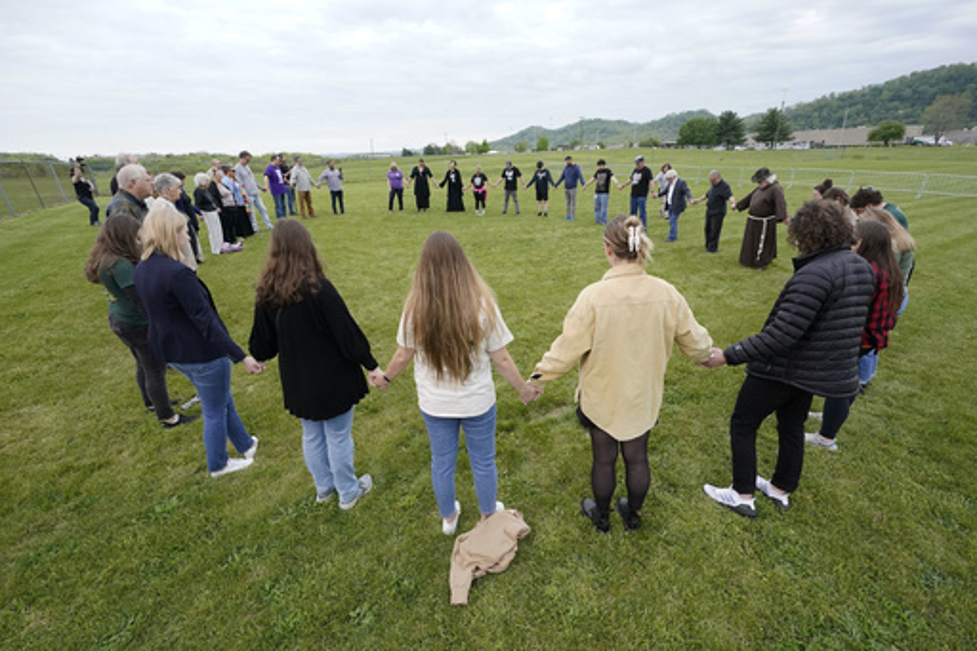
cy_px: 326
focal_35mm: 16
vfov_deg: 73.7
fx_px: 434
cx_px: 488
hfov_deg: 96.8
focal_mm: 16
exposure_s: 1/500
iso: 4000
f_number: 8
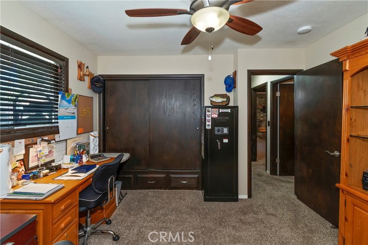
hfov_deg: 100.4
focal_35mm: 15
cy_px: 122
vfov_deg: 77.4
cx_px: 184
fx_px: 153
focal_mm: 10
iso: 400
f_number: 8
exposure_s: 1/30
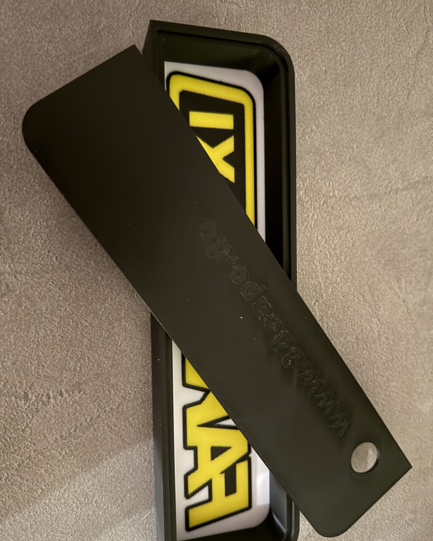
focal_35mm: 26
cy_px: 292
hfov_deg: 54.9
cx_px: 220
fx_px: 417
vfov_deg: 65.9
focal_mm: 6.76
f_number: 1.78
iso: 1600
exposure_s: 1/9
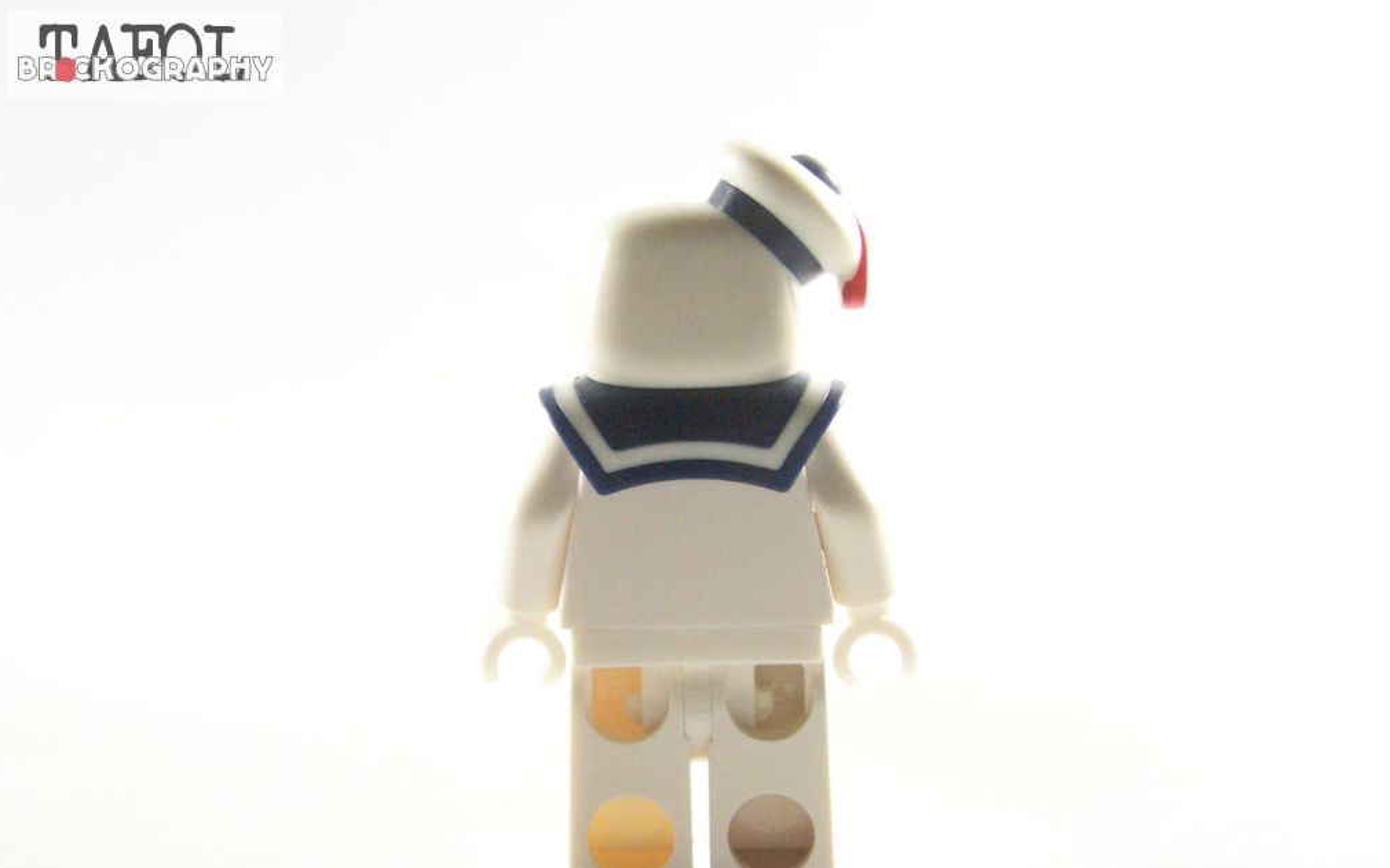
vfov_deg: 18.1
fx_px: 2727
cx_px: 698
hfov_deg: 28.6
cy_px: 524
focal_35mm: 72
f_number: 3.2
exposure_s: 1/60
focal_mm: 11.1
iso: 400
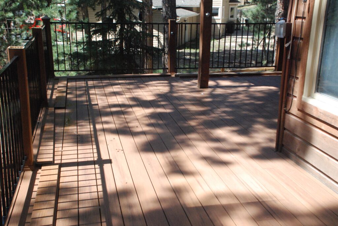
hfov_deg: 42.3
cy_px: 113
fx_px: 437
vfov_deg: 29.0
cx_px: 169
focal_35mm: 46
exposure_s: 1/640
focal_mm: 31
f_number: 13
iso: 2000
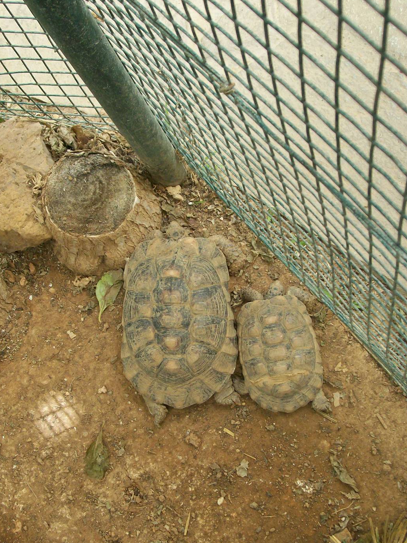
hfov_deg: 28.0
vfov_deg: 36.8
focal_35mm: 52
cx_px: 193
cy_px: 301
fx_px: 816
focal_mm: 7.6
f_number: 3
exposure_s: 1/280
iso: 80
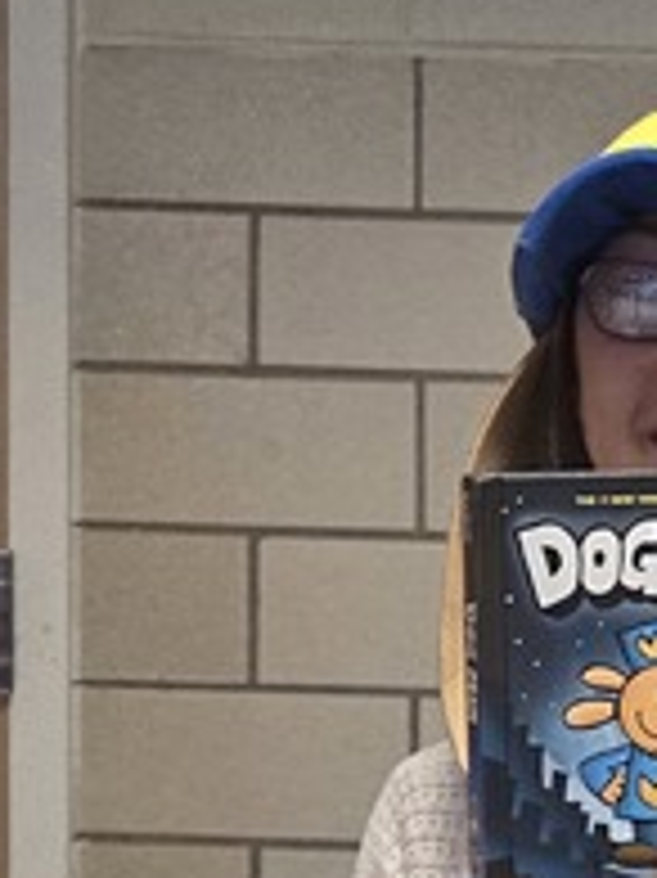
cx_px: 729
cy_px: 729
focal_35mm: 121
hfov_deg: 12.0
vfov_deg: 16.2
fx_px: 3065
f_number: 1.8
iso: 200
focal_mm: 5.4
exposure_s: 1/120
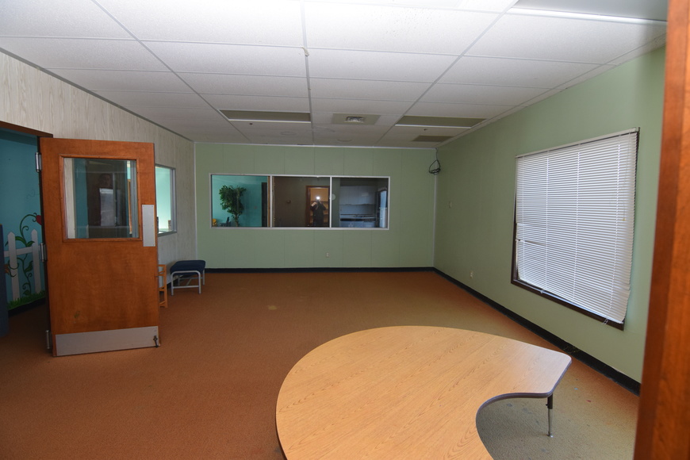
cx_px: 345
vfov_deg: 72.1
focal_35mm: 16
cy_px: 230
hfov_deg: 95.0
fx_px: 316
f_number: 5
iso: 800
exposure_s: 1/100
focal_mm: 11
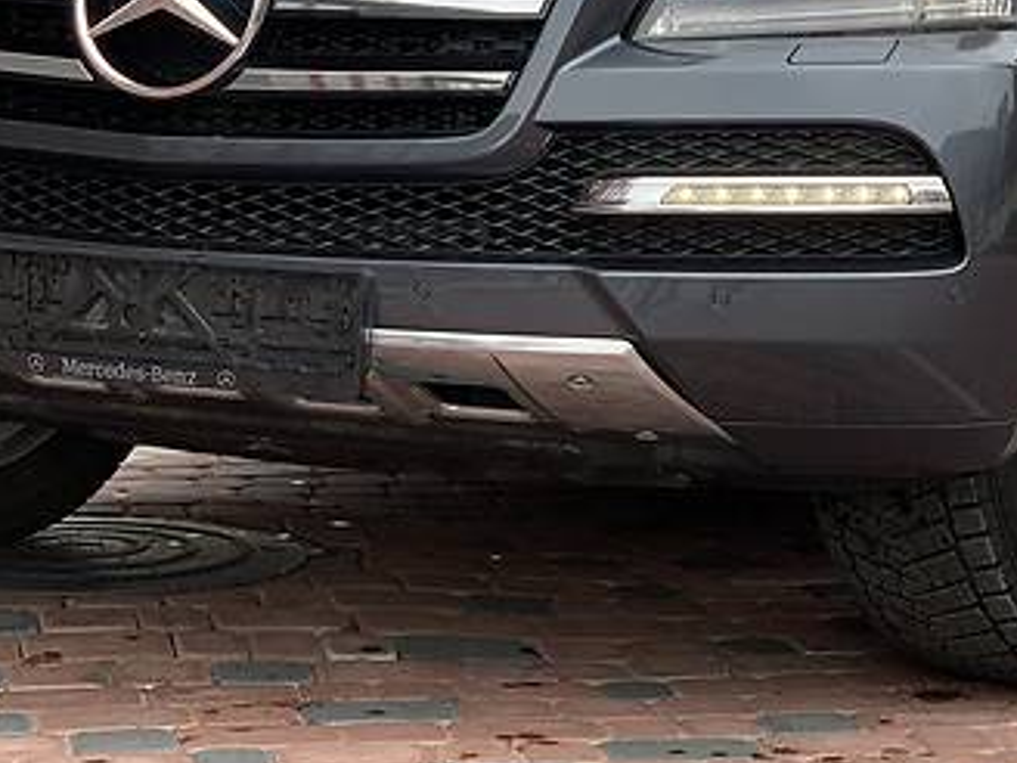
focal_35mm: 127
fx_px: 3731
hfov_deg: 15.5
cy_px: -6
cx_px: 608
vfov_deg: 11.5
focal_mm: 6
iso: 16
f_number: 2.4
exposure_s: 1/124
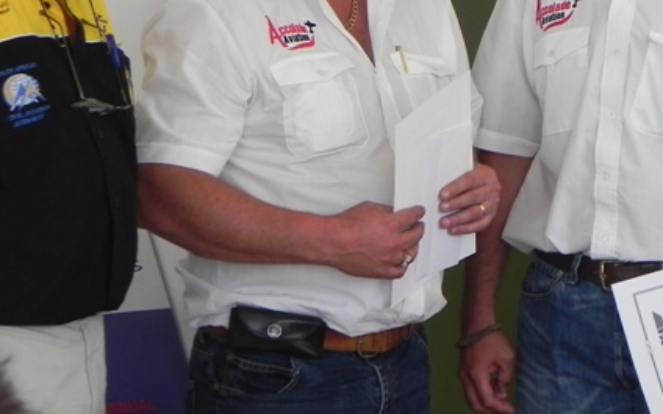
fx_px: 3794
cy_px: 144
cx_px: 558
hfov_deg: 10.0
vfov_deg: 6.2
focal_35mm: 210
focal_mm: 18.8
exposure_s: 1/69.4
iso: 160
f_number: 4
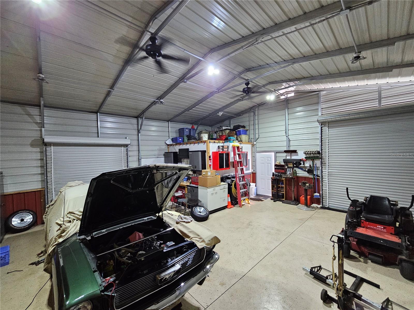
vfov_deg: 89.9
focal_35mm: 13
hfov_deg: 106.2
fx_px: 155
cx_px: 207
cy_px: 155
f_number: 2.2
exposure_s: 1/35.3
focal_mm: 2.2
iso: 500
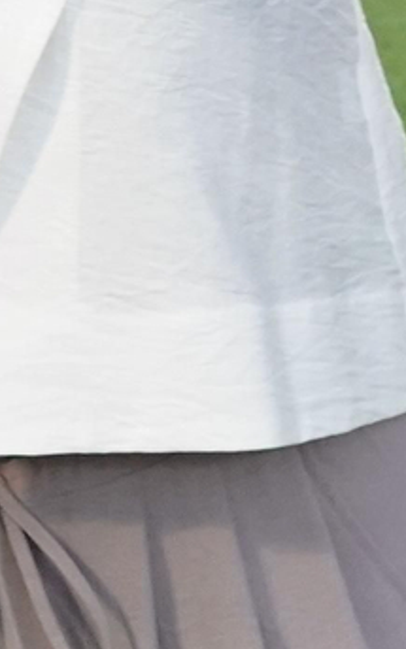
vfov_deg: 13.2
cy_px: -542
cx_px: 697
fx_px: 2514
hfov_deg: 8.9
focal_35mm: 142
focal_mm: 24
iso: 4000
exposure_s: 1/500
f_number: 6.3
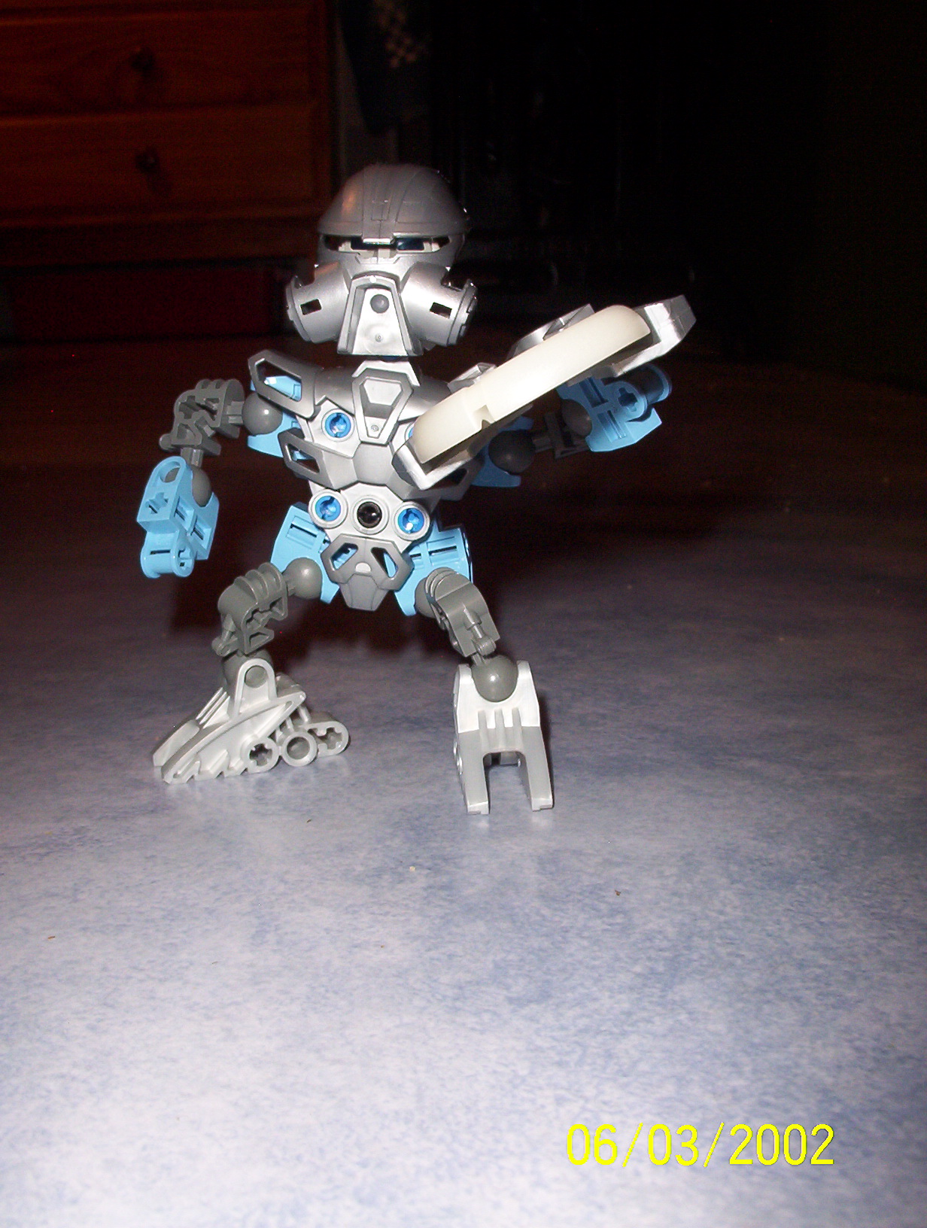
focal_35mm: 39
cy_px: 614
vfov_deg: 47.8
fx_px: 1387
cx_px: 464
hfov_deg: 37.0
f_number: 4.5
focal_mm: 6
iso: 140
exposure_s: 1/30
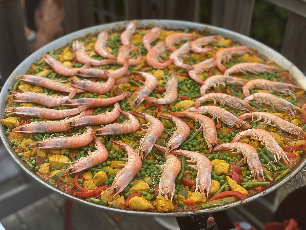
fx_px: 460
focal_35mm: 52
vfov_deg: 28.0
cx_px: 153
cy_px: 115
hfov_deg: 36.8
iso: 25
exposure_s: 1/122
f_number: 2
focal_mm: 6
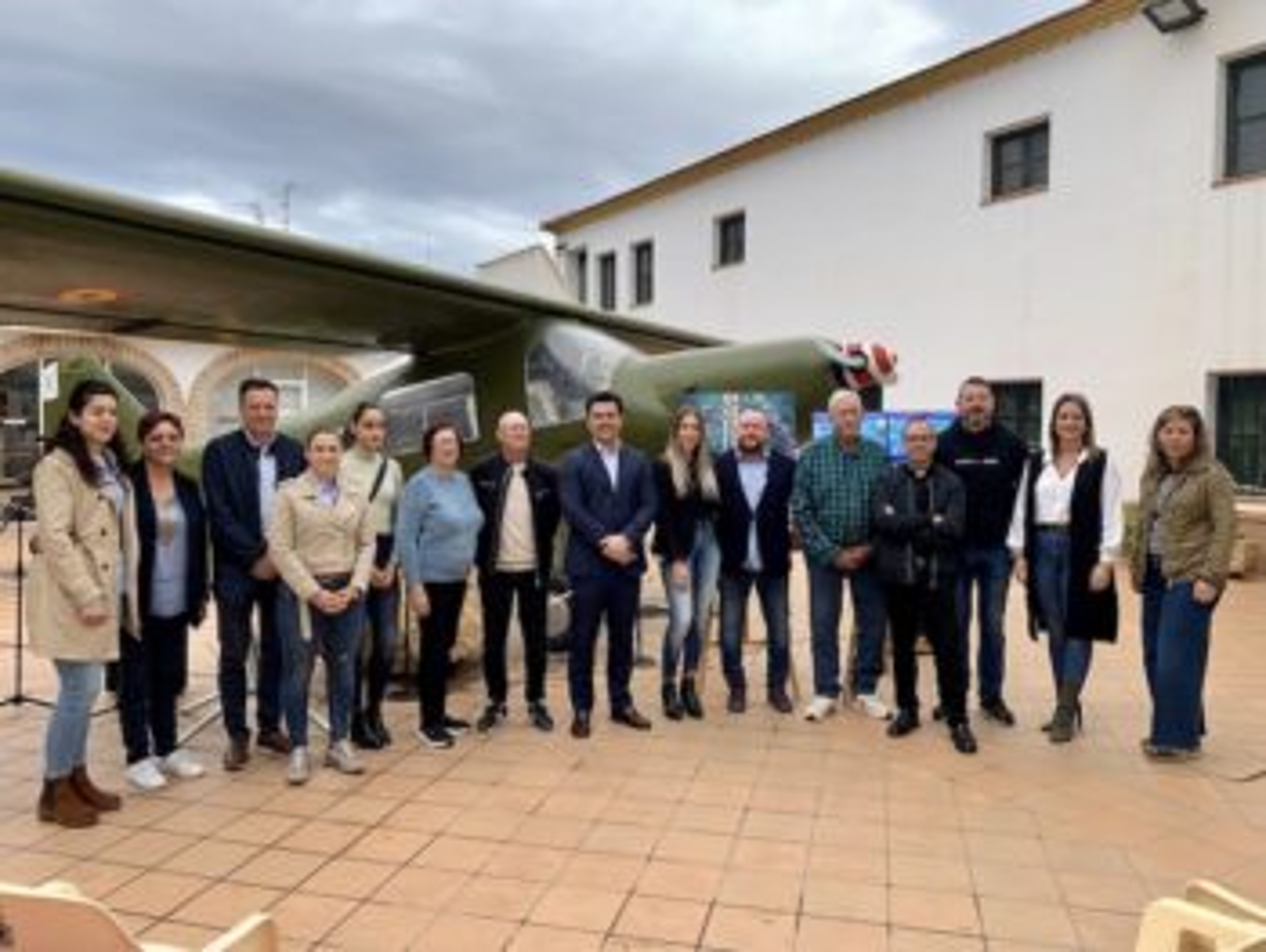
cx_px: 633
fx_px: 952
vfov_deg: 53.1
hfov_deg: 67.3
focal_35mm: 26
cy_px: 476
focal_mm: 4.25
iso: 25
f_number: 1.8
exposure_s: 1/605
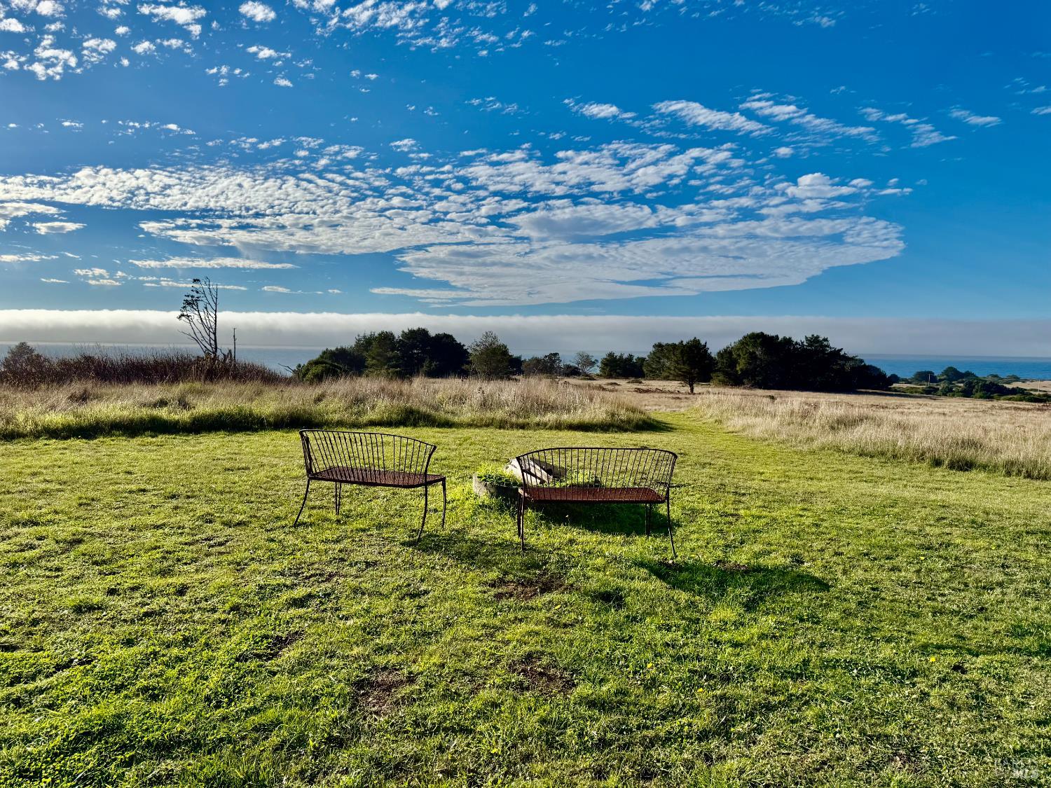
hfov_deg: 71.6
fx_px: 729
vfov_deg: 56.8
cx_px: 526
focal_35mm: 24
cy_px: 394
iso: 80
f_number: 1.78
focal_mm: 6.76
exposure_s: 1/9091
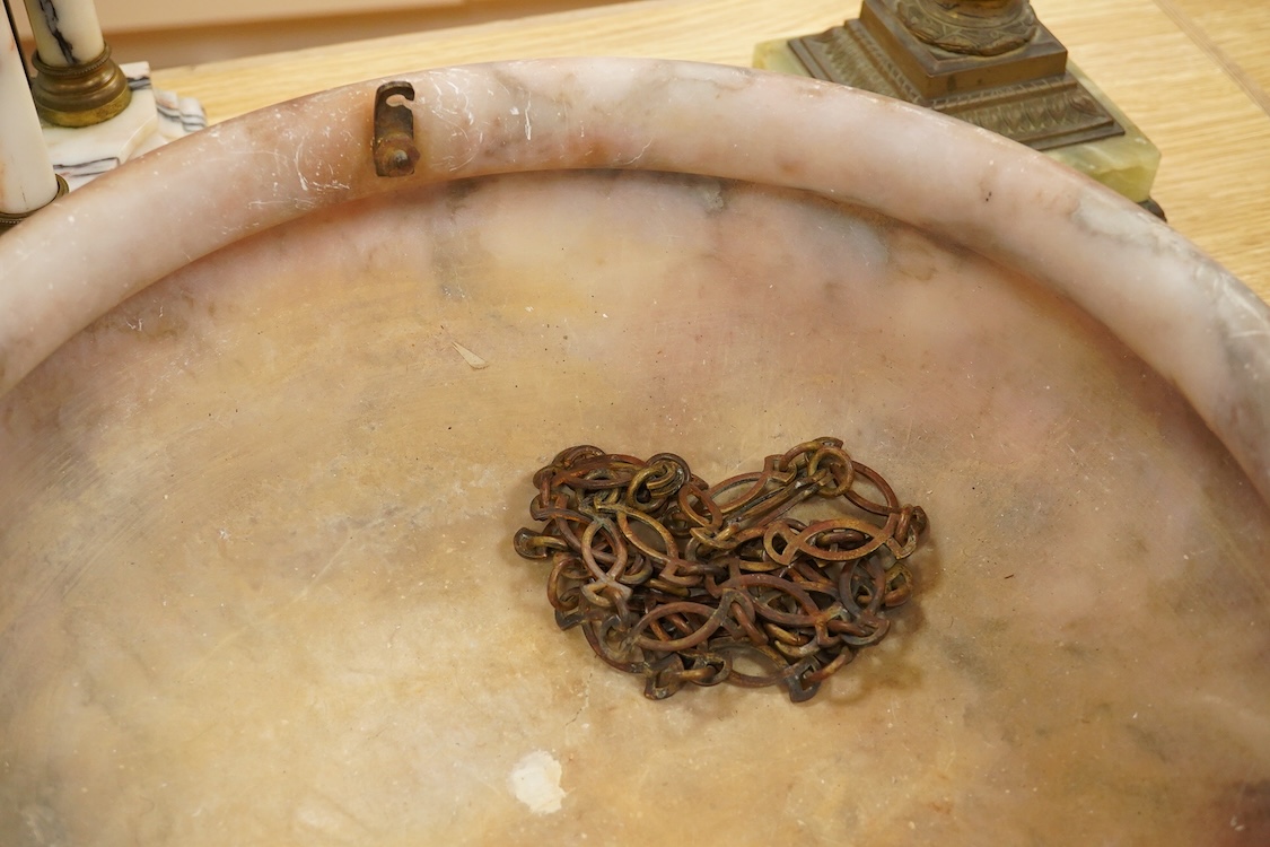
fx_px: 1587
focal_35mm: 45
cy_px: 424
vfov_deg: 29.9
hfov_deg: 43.6
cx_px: 635
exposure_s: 1/160
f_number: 8
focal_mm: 30
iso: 2500
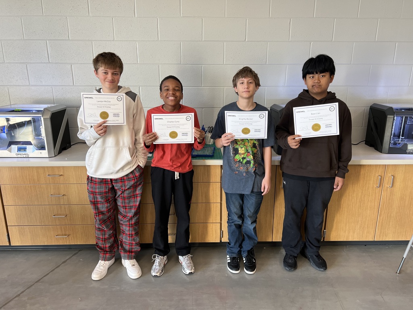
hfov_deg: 67.3
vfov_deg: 53.1
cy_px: 155
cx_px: 206
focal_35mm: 26
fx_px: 310
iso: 125
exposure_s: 1/67
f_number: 1.5
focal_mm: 5.7
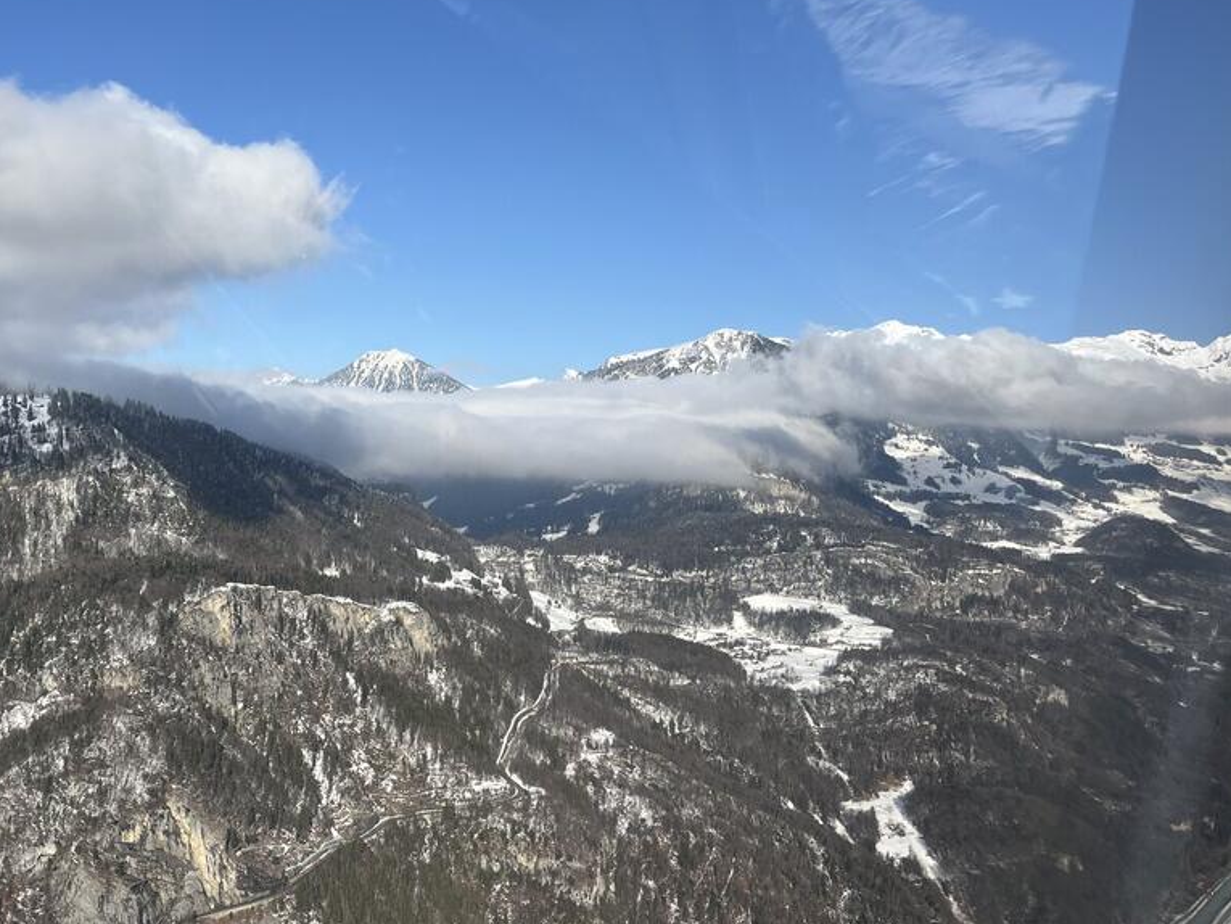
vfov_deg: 40.7
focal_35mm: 35
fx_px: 1245
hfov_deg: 52.0
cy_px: 443
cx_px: 454
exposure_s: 1/4149
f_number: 1.6
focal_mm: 5.1
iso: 50
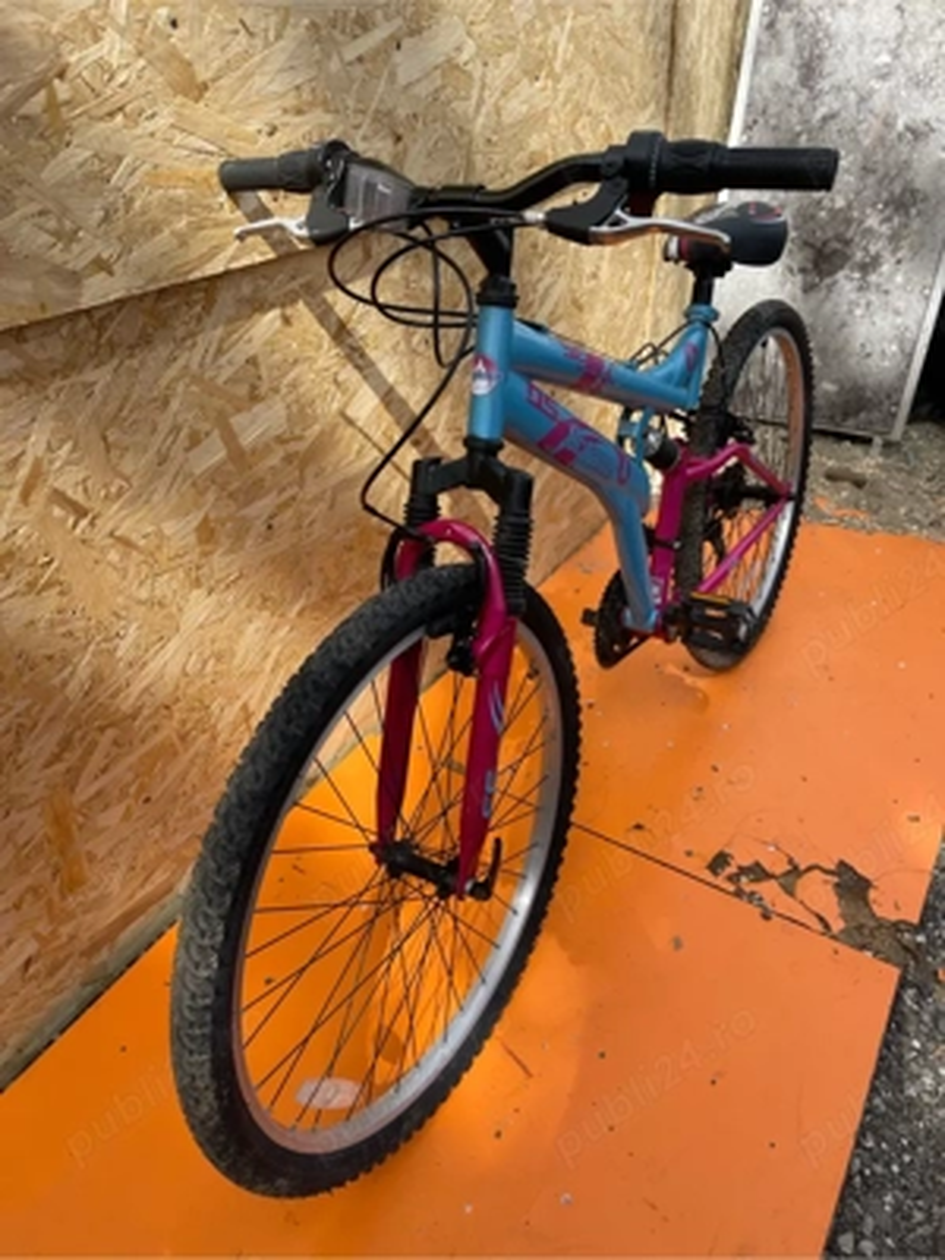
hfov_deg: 53.1
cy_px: 630
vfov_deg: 67.3
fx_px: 946
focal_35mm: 26
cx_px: 472
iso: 32
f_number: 1.6
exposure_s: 1/1642
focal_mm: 5.1
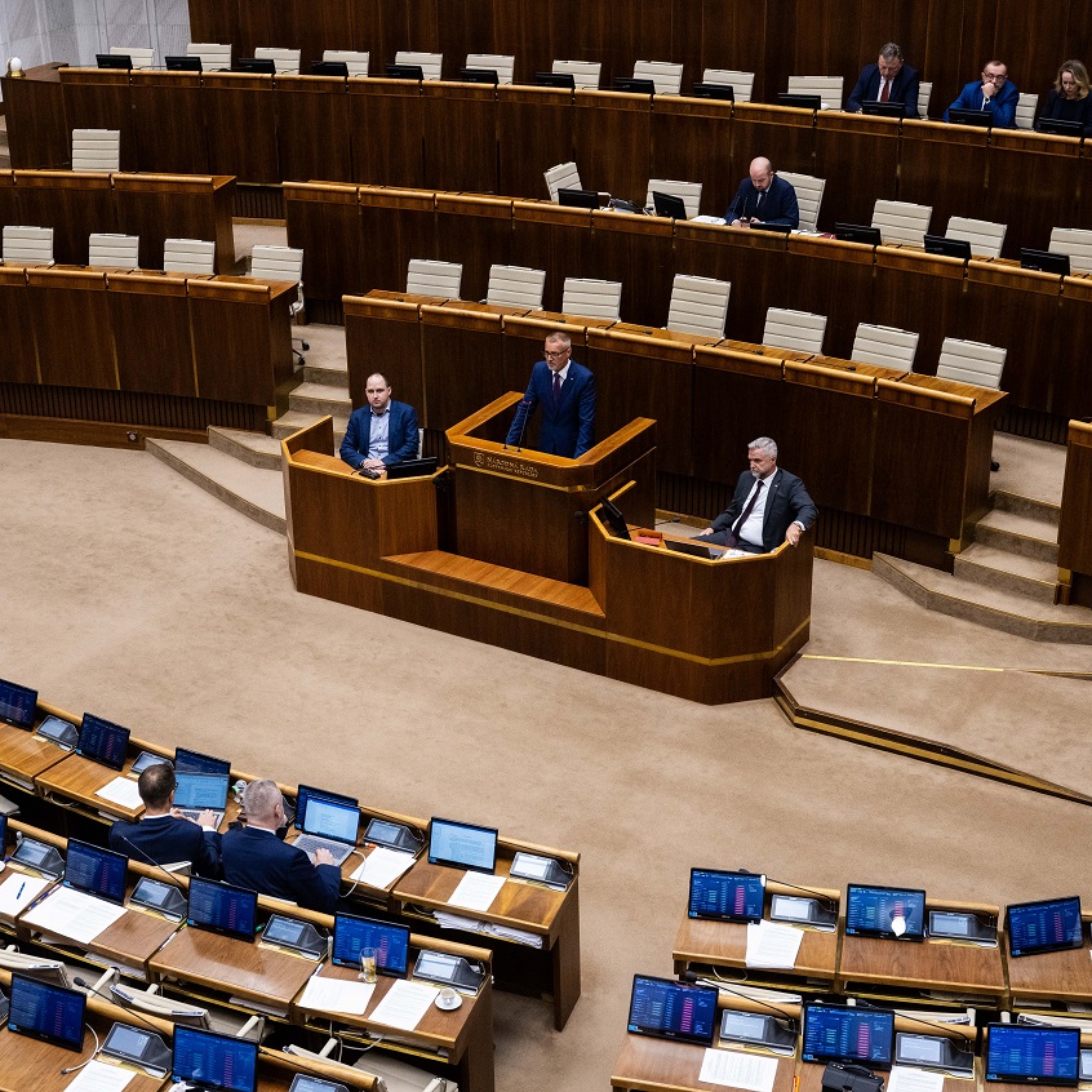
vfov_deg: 31.6
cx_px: 414
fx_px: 1927
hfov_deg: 31.5
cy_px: 543
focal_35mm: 54
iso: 4000
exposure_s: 1/200
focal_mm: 42
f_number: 5.6
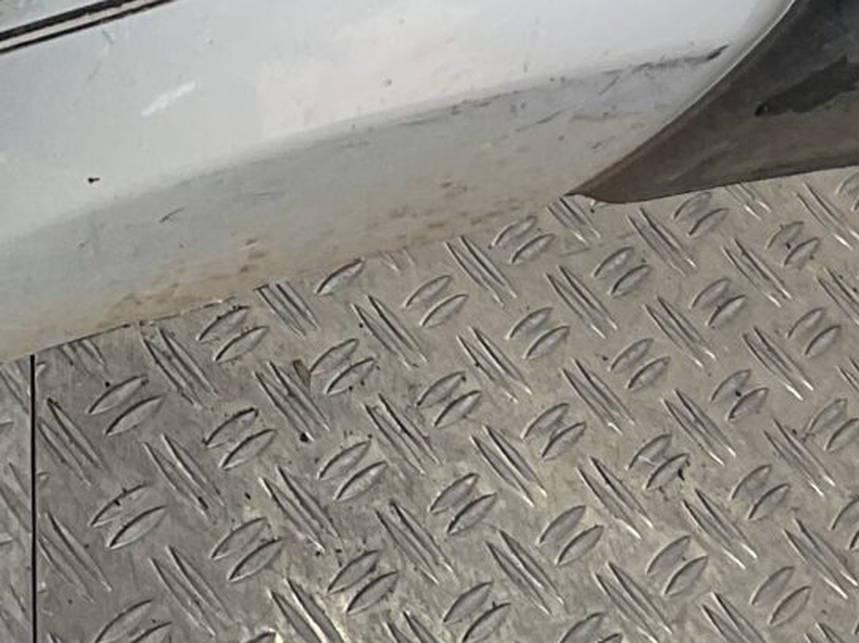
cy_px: -635
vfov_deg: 10.0
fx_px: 3398
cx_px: 51
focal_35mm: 137
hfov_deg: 14.2
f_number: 1.8
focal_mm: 3
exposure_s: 1/229
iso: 16
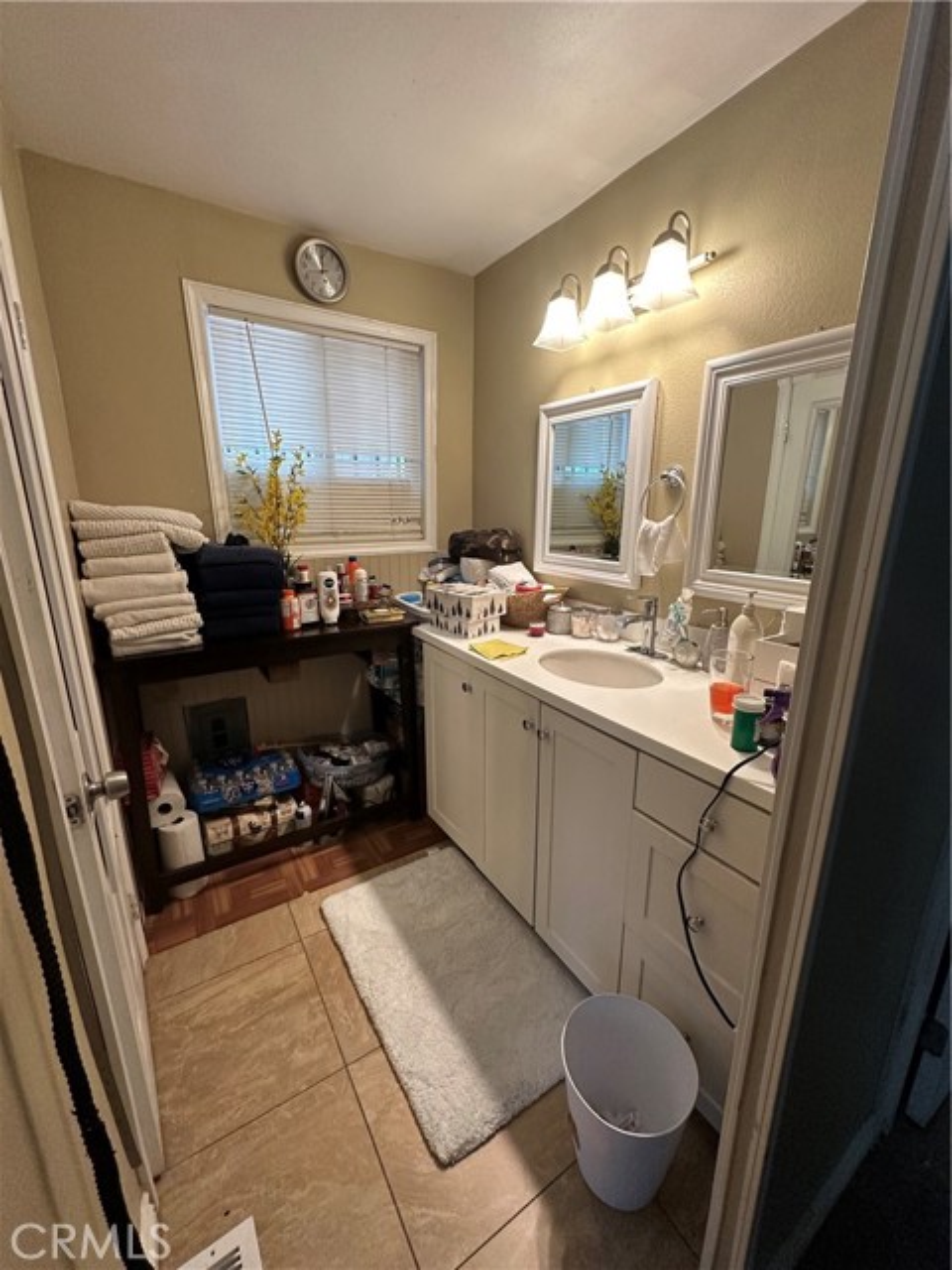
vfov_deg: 102.1
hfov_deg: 85.7
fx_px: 513
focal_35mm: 14
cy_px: 635
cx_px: 476
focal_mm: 2.22
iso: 250
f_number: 2.2
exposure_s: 1/120
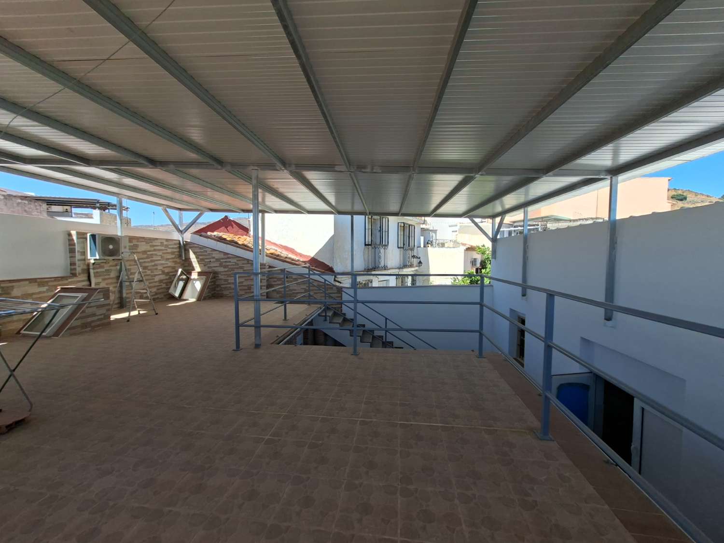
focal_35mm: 13
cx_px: 362
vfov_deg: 89.9
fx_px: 272
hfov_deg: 106.2
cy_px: 272
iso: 40
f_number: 2.2
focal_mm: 1.74
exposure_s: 1/613
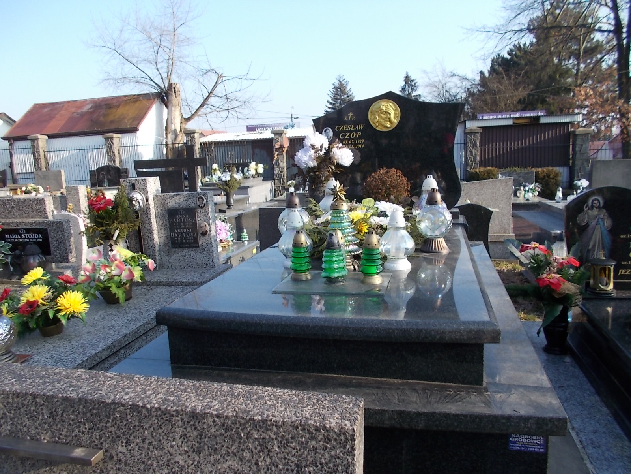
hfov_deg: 67.3
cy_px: 237
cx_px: 316
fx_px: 474
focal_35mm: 26
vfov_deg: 53.1
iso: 80
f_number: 3.2
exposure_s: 1/320
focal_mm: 4.6
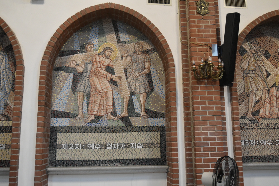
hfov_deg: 53.1
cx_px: 140
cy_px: 93
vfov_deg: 36.9
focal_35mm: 36
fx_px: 279
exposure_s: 1/60
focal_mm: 24
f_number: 4
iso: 1600
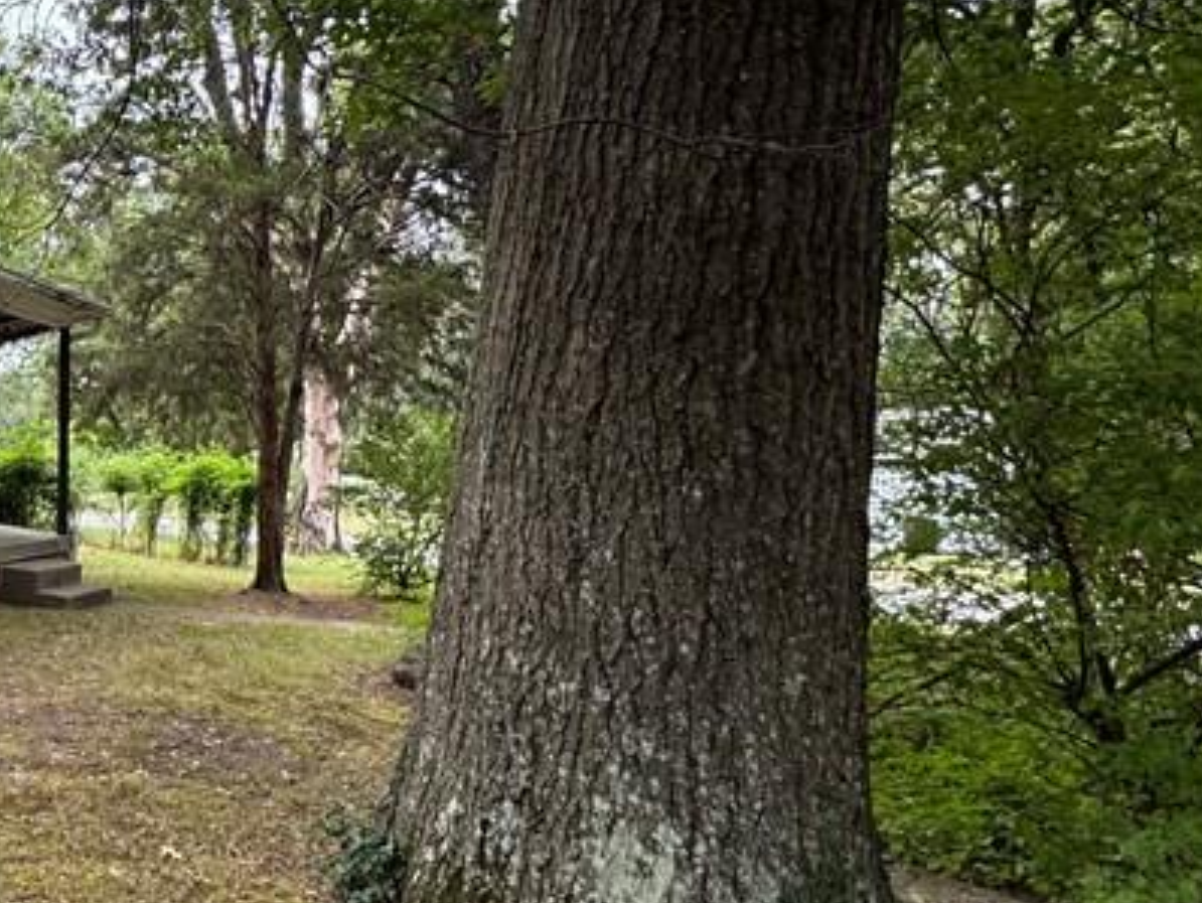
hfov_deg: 39.0
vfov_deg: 39.7
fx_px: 1251
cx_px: -208
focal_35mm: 36
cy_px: 468
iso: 40
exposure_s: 1/140
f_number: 2.2
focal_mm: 2.22
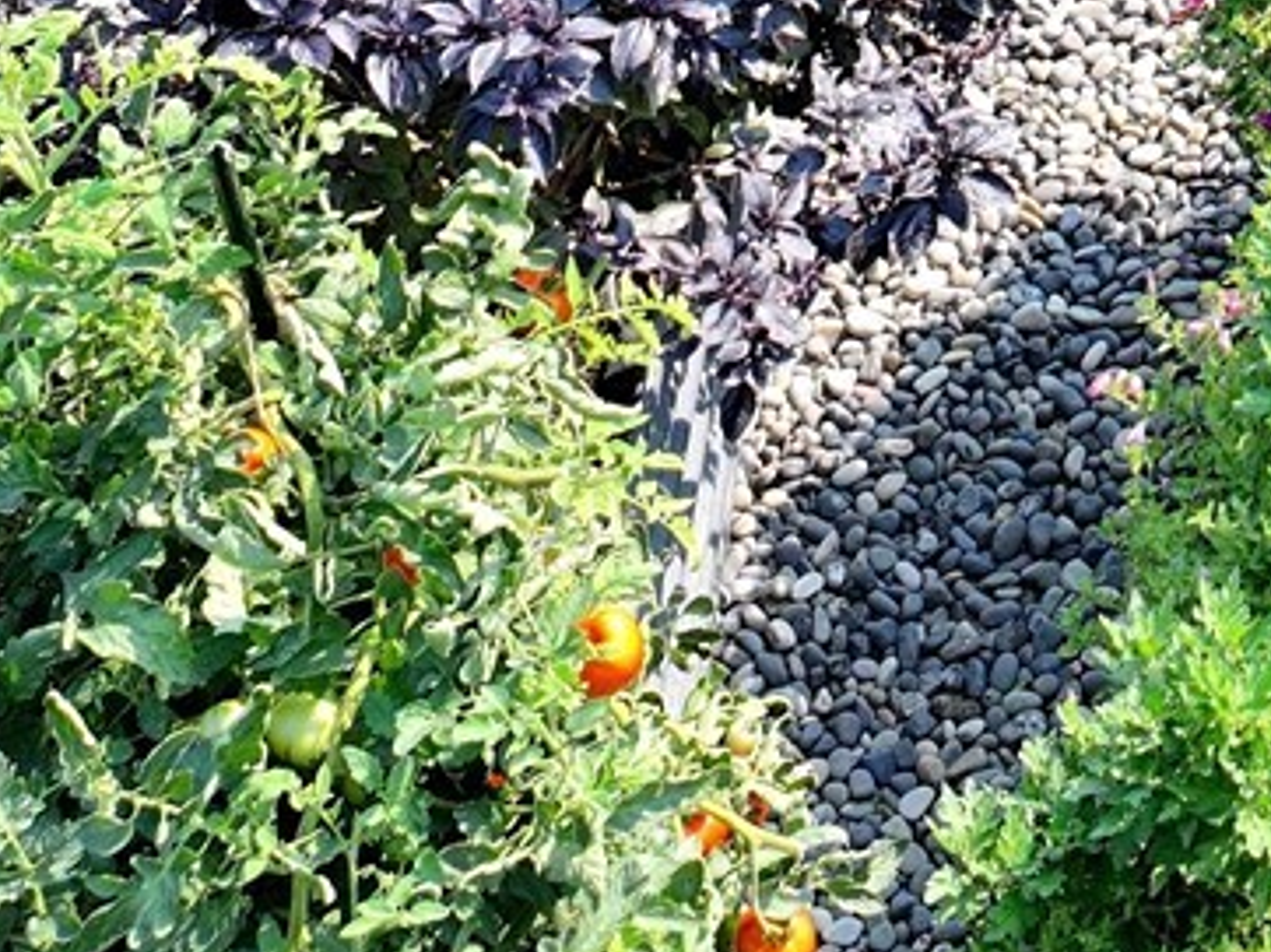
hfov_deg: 17.4
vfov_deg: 12.5
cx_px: 1661
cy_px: -857
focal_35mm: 106
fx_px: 3889
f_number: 2.8
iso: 120
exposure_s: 1/500
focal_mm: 12.29
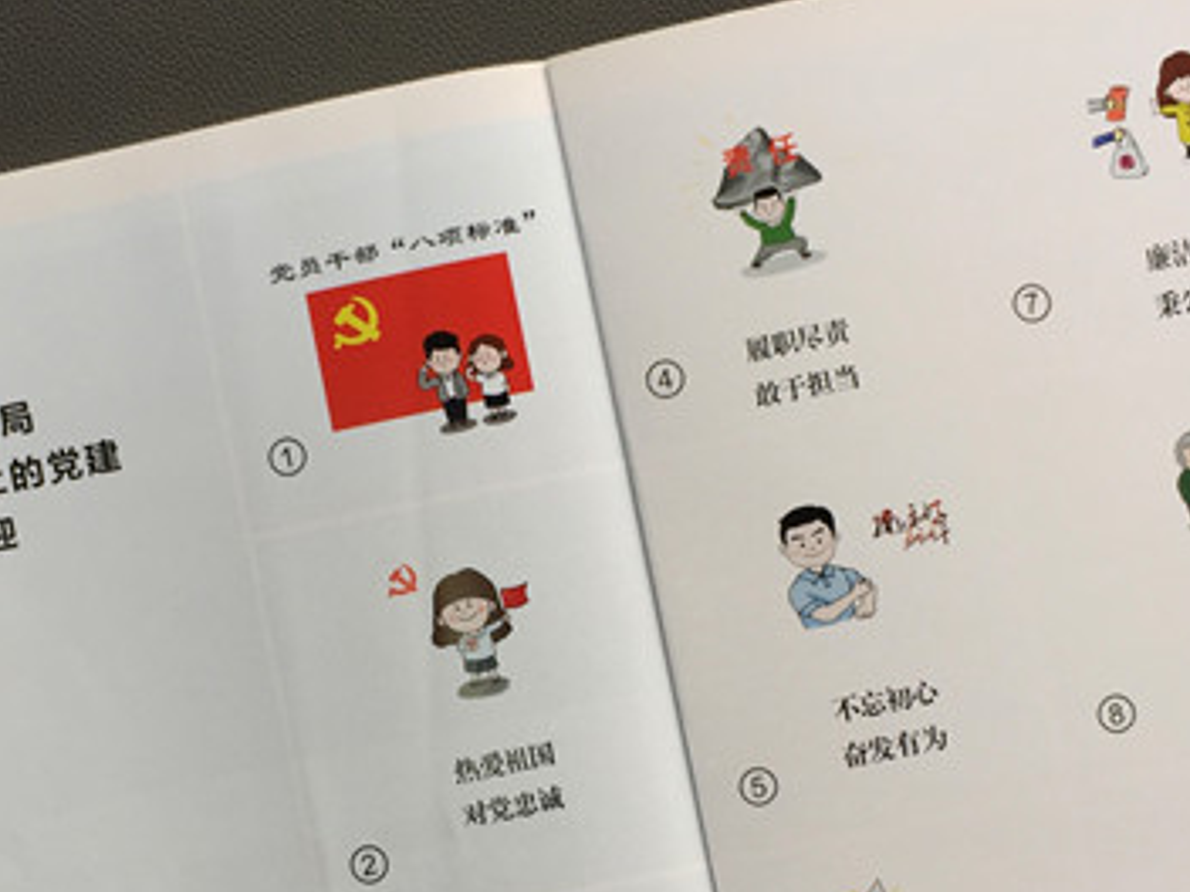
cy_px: 666
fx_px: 2235
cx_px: 541
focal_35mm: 65
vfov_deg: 22.4
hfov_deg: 29.8
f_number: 2.2
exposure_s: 1/100
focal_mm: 4.15
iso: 32
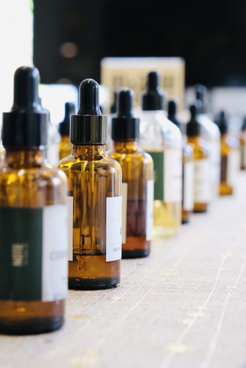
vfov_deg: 24.5
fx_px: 851
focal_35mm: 83
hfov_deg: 16.5
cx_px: 123
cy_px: 184
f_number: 6.4
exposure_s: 1/160
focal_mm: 55
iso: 4000
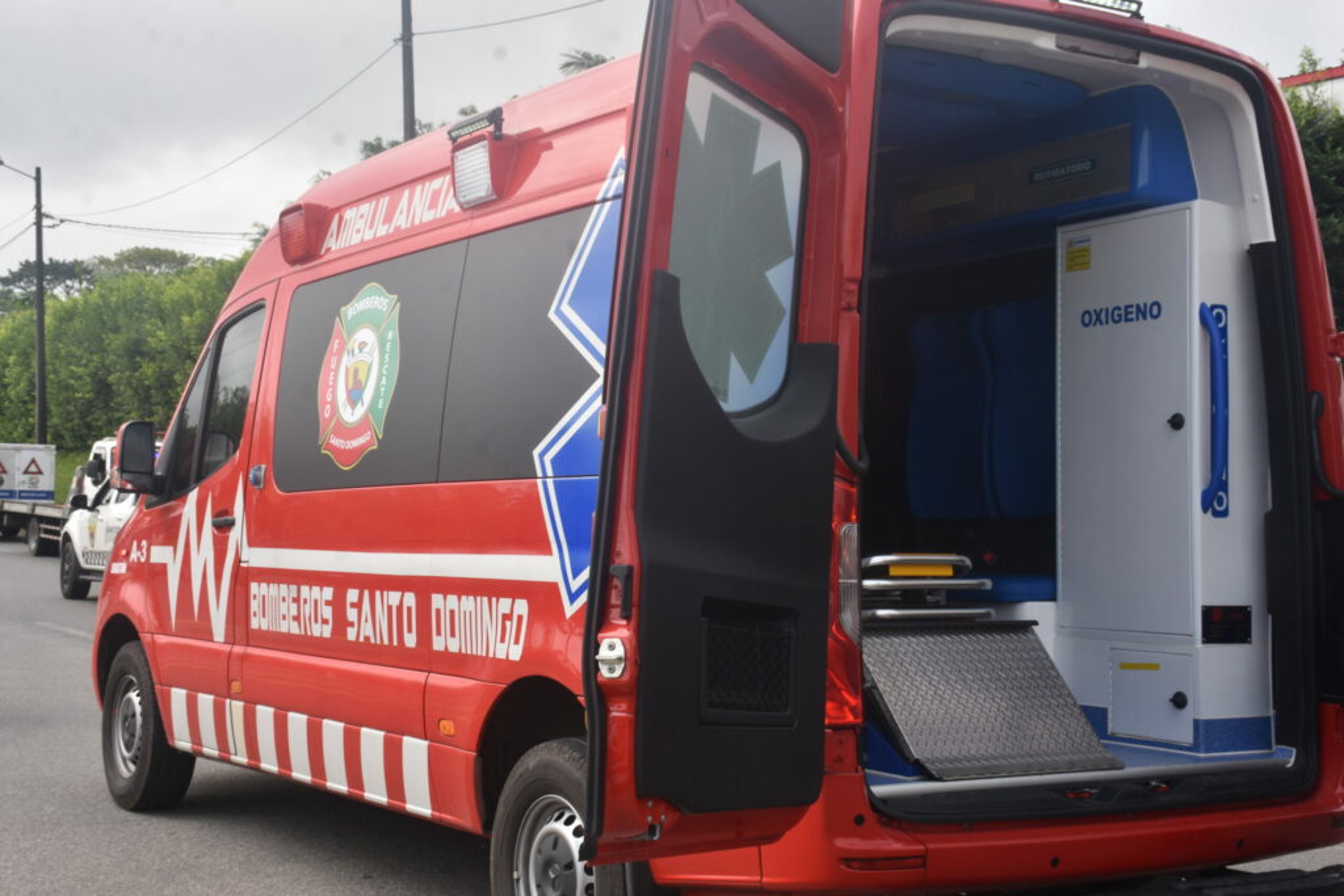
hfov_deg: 38.9
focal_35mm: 51
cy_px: 448
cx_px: 672
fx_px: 1904
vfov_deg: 26.5
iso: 250
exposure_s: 1/250
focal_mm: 34
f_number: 11
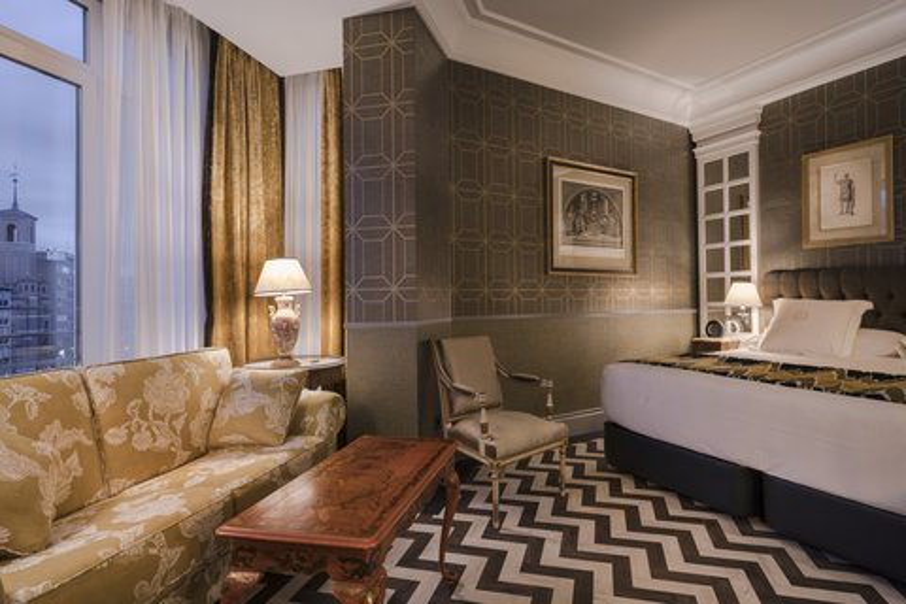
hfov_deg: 90.0
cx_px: 453
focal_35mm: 18
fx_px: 453
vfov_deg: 67.4
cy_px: 302
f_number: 11
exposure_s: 8
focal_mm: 18
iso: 100
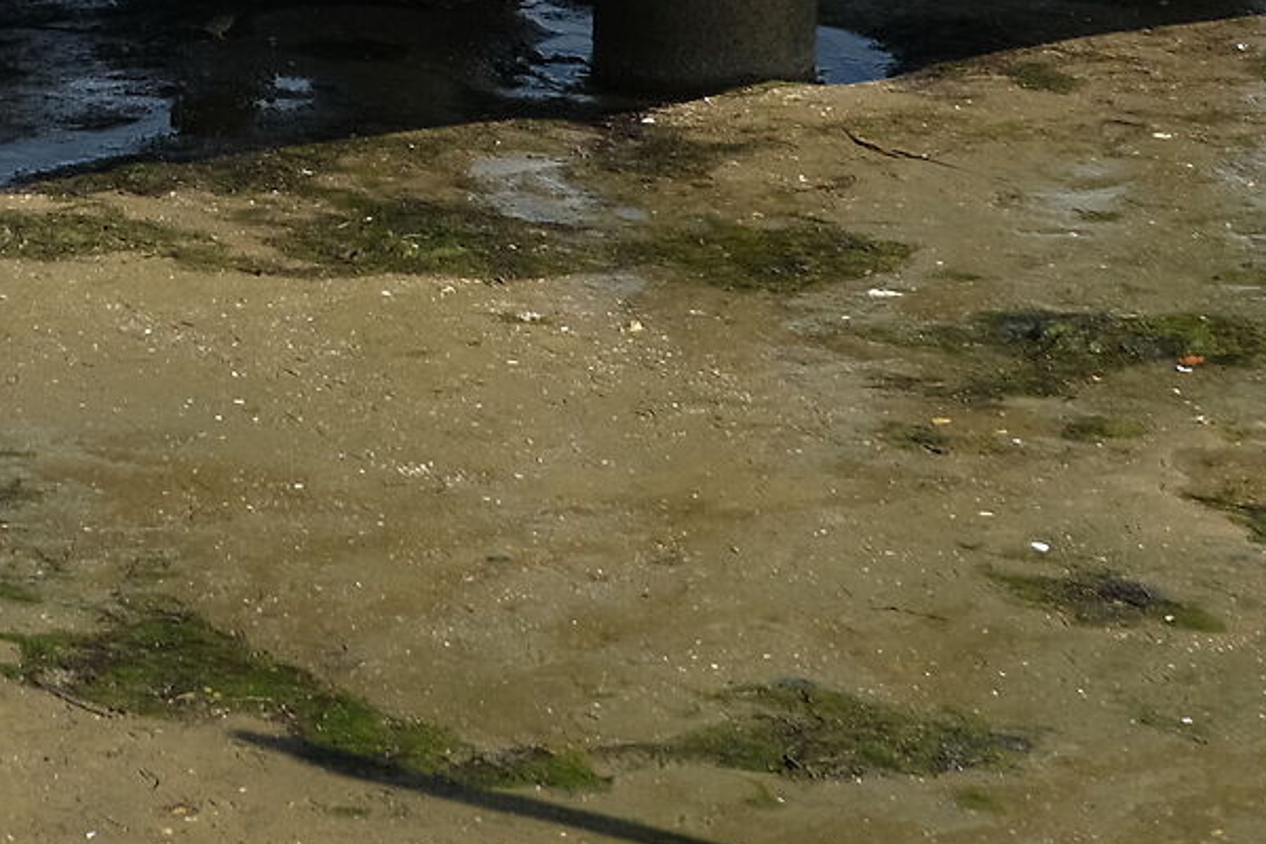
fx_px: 6751
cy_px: -768
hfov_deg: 10.6
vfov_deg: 6.9
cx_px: -57
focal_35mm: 192
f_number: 4
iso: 160
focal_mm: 32
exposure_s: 1/600
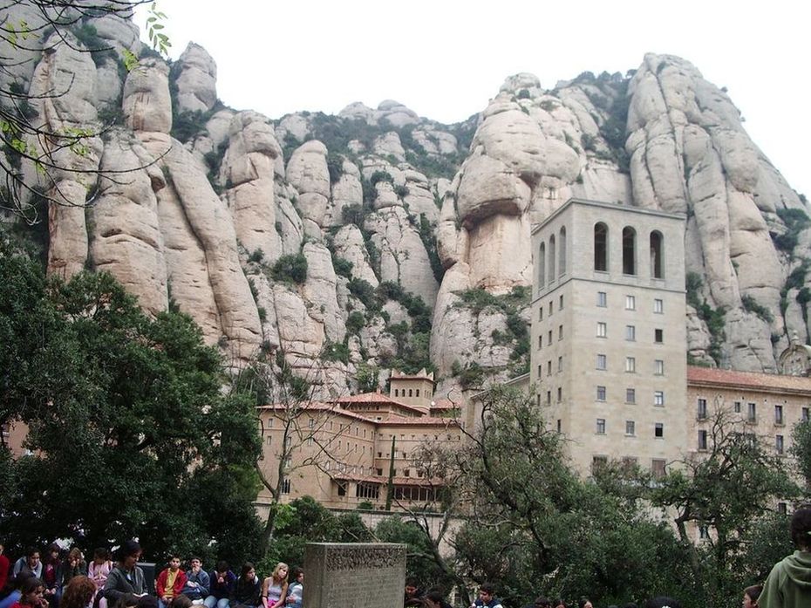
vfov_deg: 40.7
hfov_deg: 52.6
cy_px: 304
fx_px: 820
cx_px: 406
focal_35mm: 35
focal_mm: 5.8
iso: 50
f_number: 4.3
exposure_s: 1/100
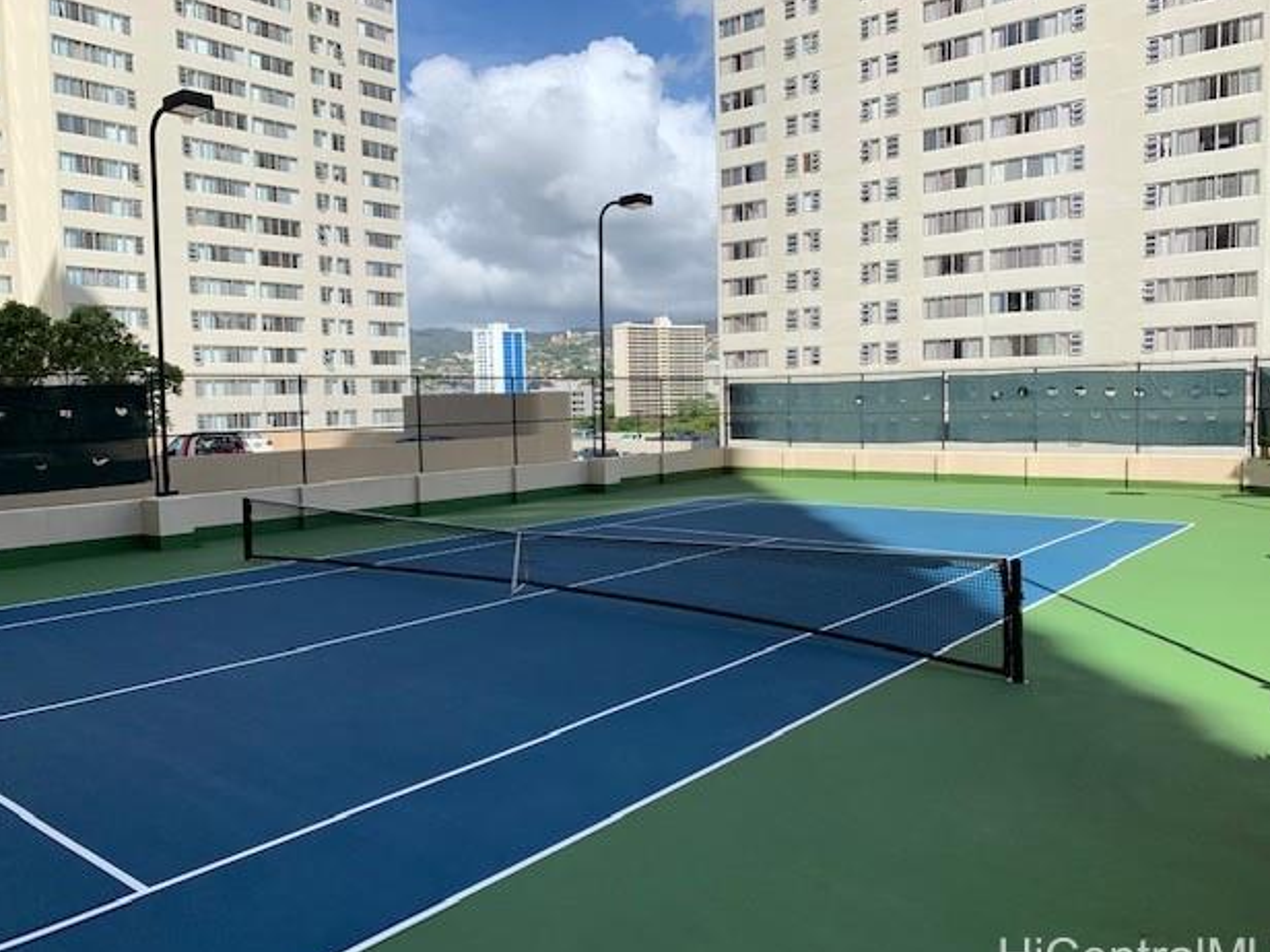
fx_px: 991
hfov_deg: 65.3
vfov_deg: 51.4
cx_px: 643
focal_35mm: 27
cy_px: 482
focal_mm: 4.25
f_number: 1.8
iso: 25
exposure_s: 1/2309
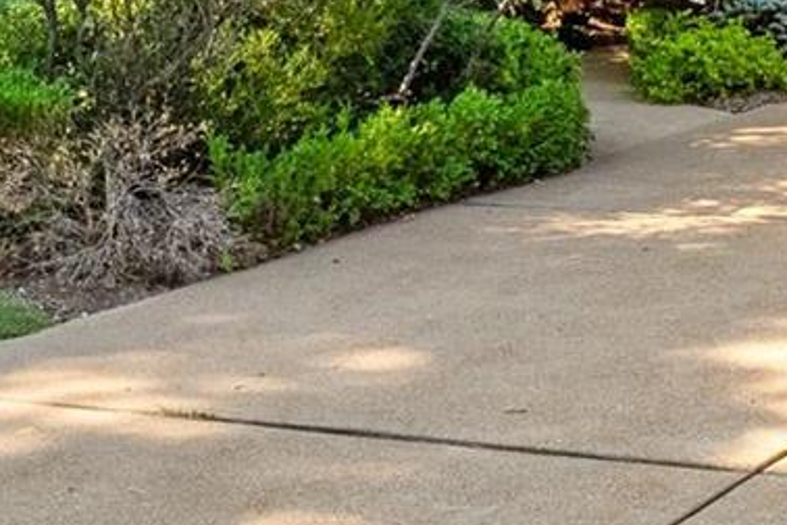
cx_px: 897
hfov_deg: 20.7
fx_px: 2033
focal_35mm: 93
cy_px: -67
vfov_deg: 14.3
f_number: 8
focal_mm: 11
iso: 400
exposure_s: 1/160
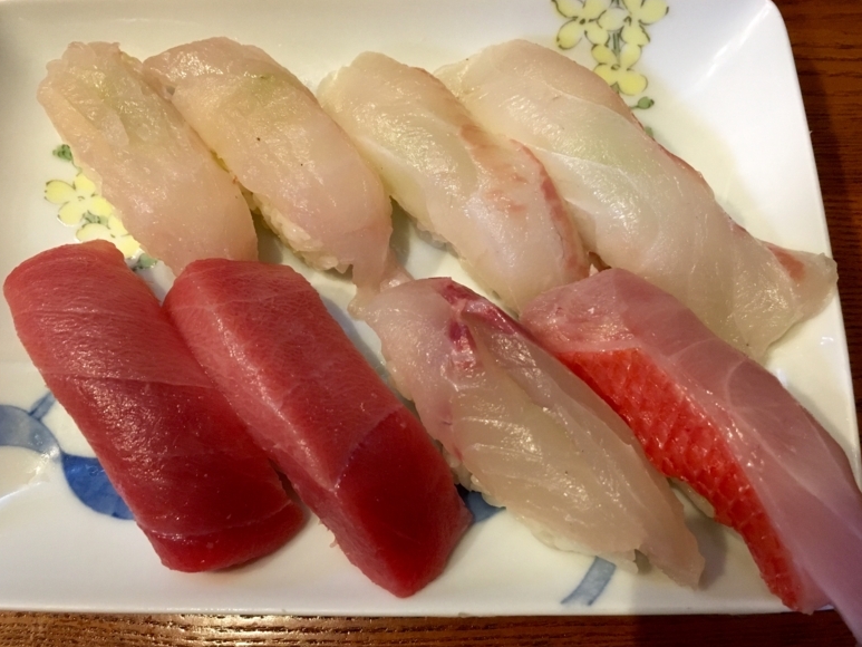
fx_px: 747
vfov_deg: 46.8
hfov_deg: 60.0
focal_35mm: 30
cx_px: 434
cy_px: 324
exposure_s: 1/30
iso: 200
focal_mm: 4.15
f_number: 2.2
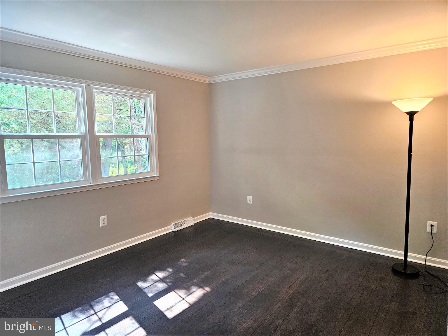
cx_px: 224
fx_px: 298
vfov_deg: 58.9
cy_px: 168
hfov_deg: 73.9
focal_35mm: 23
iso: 400
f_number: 1.8
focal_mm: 5.4
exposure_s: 1/120
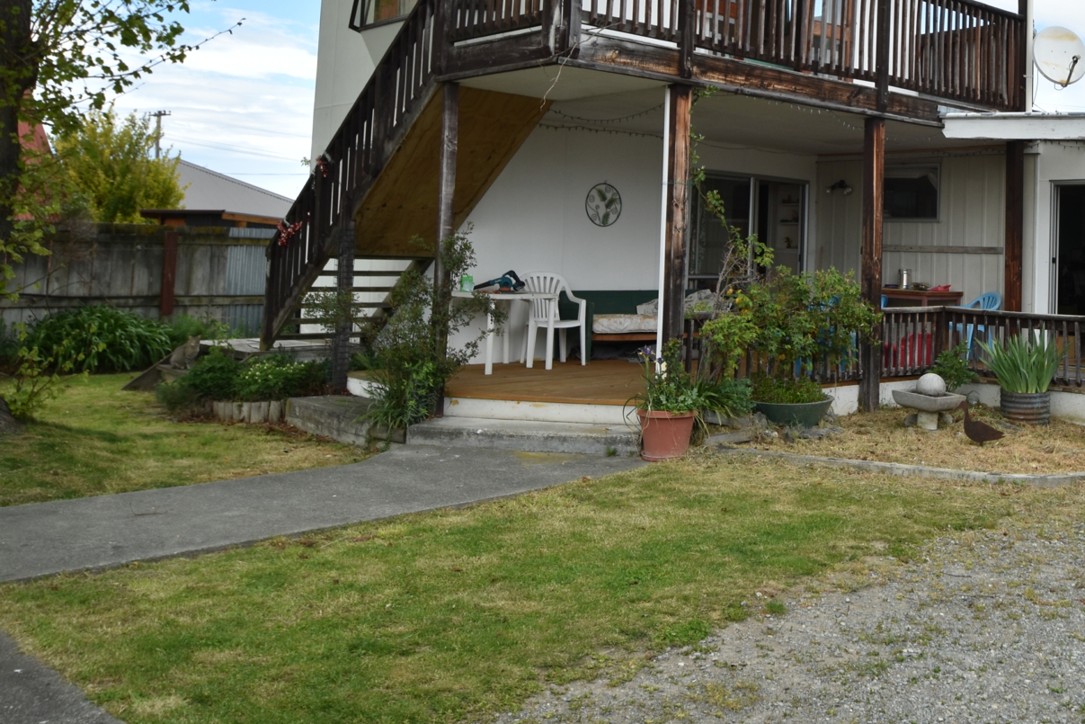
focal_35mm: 36
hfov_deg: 50.4
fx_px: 1079
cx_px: 859
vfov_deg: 36.1
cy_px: 172
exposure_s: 1/320
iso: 200
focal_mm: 15
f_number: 9
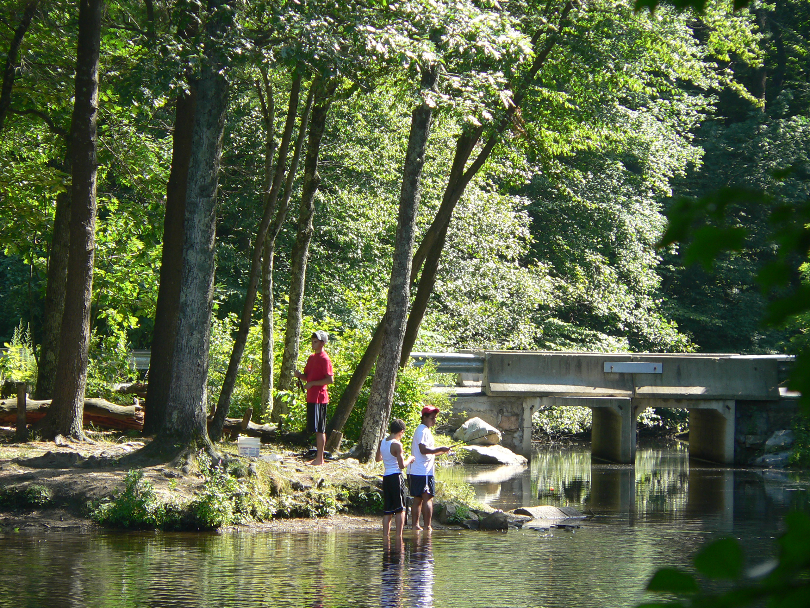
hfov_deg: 7.6
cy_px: 304
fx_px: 6060
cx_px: 405
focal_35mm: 259
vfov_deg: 5.7
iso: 80
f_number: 3.7
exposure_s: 1/160
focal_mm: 43.1
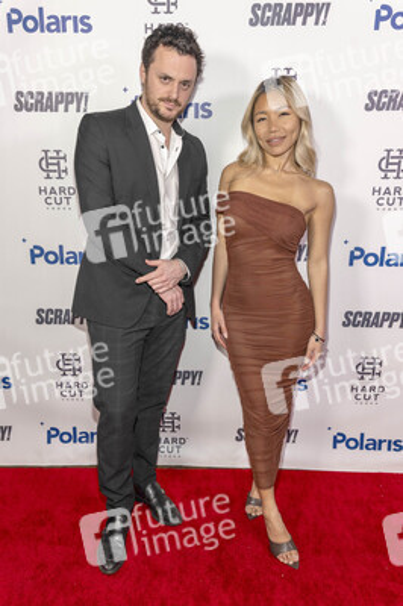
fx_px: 454
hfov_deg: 47.9
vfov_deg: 67.4
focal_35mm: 27
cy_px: 303
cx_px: 202
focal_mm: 27
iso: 800
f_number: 5
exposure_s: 1/200
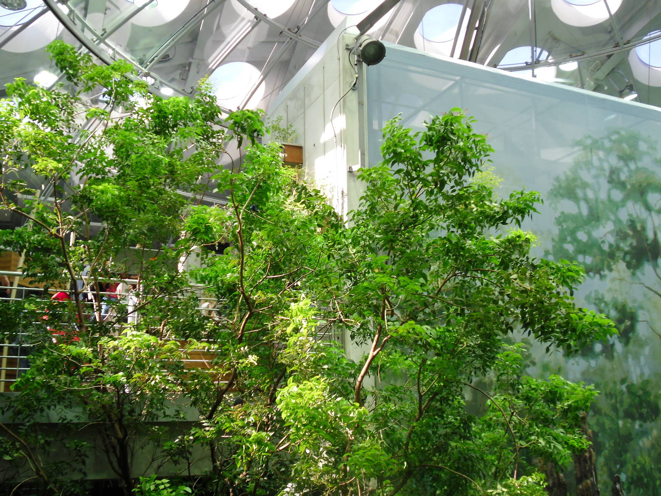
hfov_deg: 49.0
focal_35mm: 38
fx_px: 726
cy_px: 248
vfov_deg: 37.7
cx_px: 330
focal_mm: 6.9
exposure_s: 1/100
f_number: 3.9
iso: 100
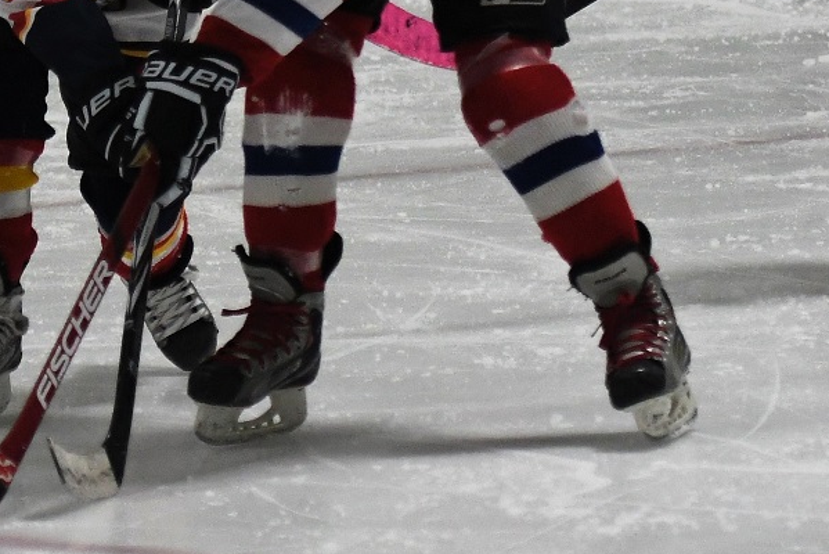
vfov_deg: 5.8
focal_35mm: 236
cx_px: 107
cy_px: 51
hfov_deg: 8.7
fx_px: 5437
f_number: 2.8
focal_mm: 82
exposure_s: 1/1000
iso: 1400
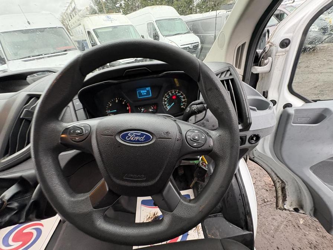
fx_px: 135
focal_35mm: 14
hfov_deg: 102.1
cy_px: 125
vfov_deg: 85.7
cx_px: 166
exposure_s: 1/60
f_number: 2.2
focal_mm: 2.22
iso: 320
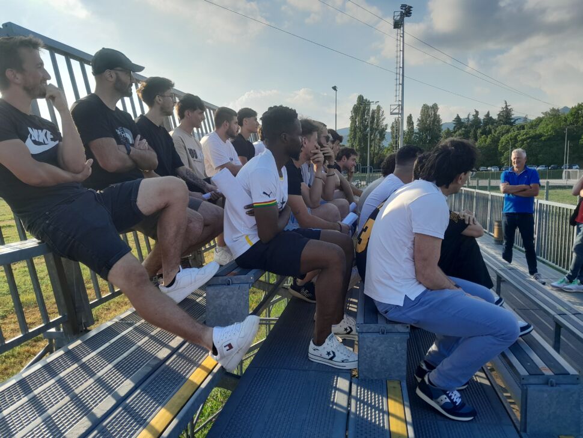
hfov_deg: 65.3
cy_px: 219
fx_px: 455
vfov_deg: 51.4
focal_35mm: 27
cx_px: 292
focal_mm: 4
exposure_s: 1/201
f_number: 1.8
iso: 40
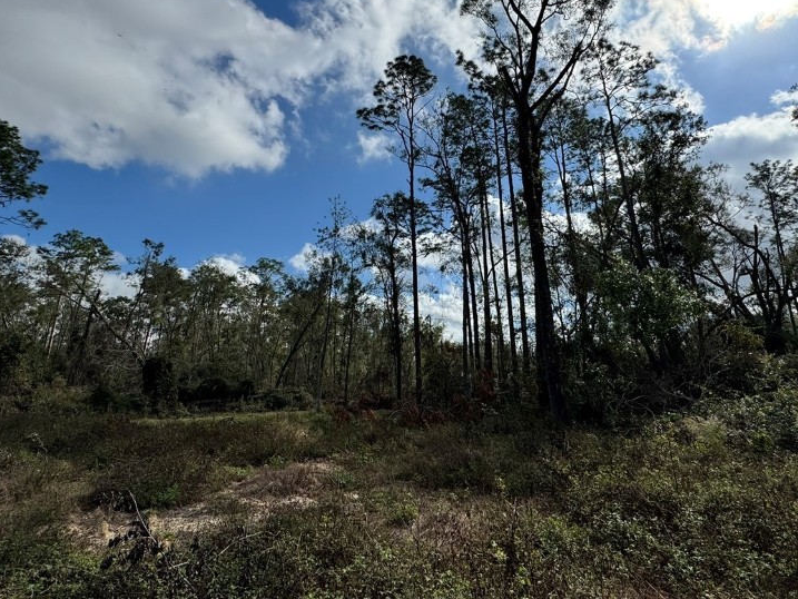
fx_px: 461
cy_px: 225
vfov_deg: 65.0
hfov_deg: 81.6
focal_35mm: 20
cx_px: 424
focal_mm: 2.22
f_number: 2.2
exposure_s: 1/3390
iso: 50
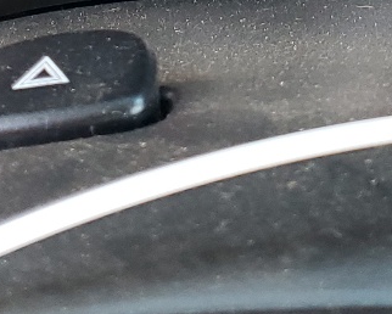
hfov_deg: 15.2
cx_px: 257
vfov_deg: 11.3
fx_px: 1463
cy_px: -268
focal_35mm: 126
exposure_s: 1/60.2
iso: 117
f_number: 1.5
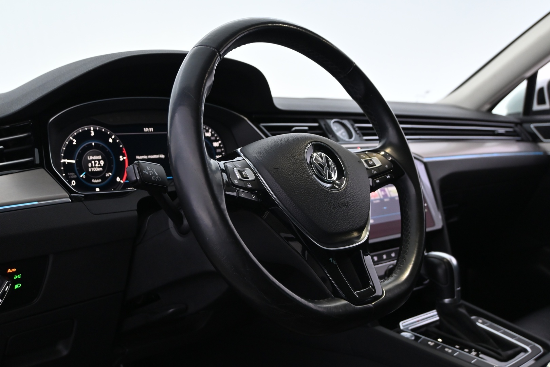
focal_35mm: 41
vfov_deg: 32.4
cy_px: 184
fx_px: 630
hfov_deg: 47.2
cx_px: 275
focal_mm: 27.5
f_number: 4.5
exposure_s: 1/25
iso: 1000
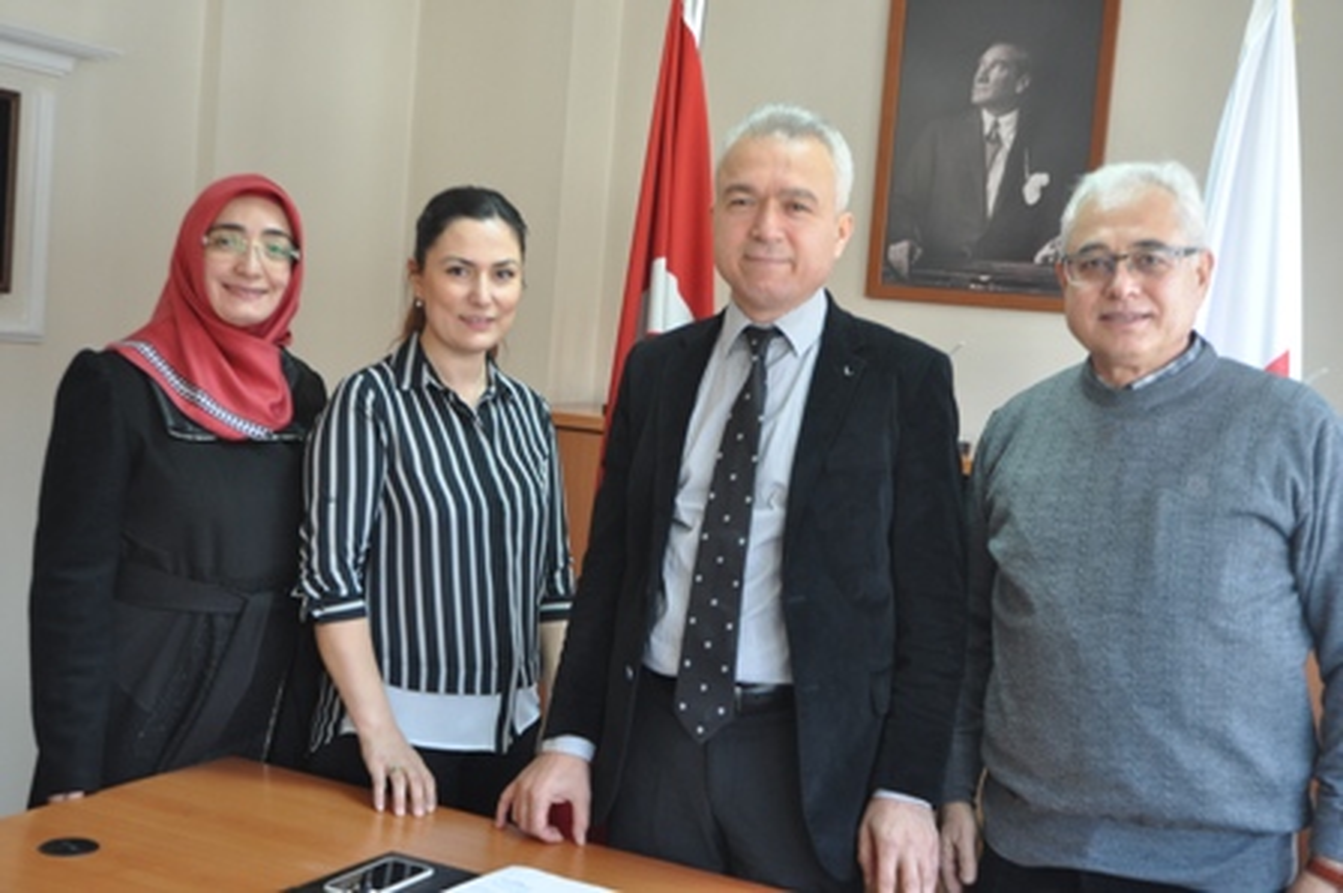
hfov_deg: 42.4
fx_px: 1733
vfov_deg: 28.9
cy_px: 446
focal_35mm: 46
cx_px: 672
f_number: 4
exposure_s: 1/60
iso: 800
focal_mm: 31
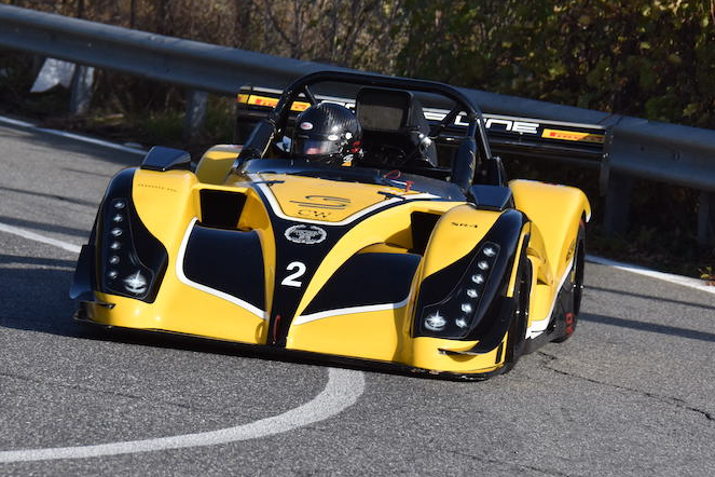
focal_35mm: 290
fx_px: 5755
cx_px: 303
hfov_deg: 7.1
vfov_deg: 4.7
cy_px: 168
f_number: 6.3
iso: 400
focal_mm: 125
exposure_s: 1/1600
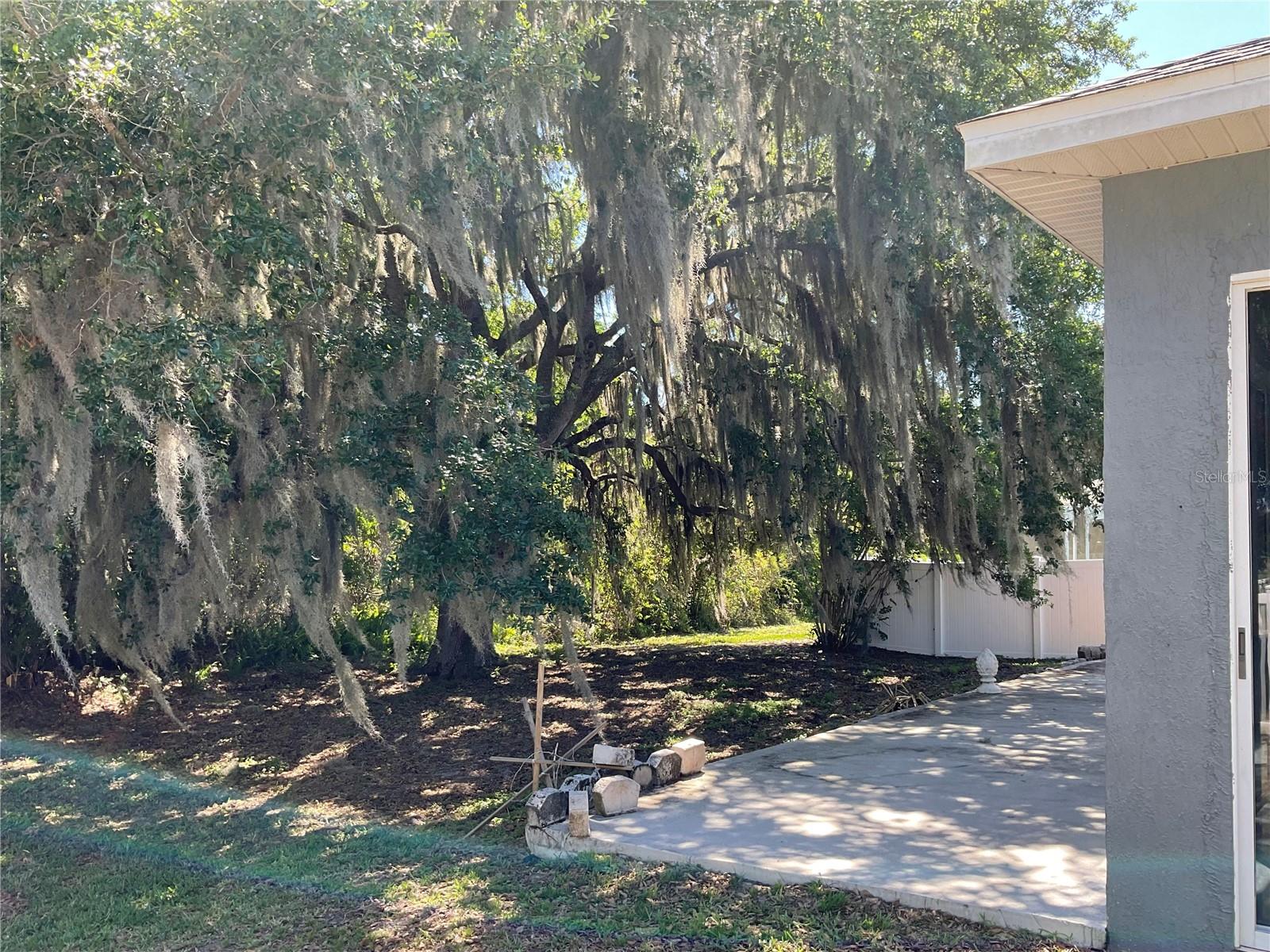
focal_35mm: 29
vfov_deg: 48.2
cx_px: 635
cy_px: 476
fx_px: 1064
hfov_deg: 61.7
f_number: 1.8
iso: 16
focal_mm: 3
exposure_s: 1/151
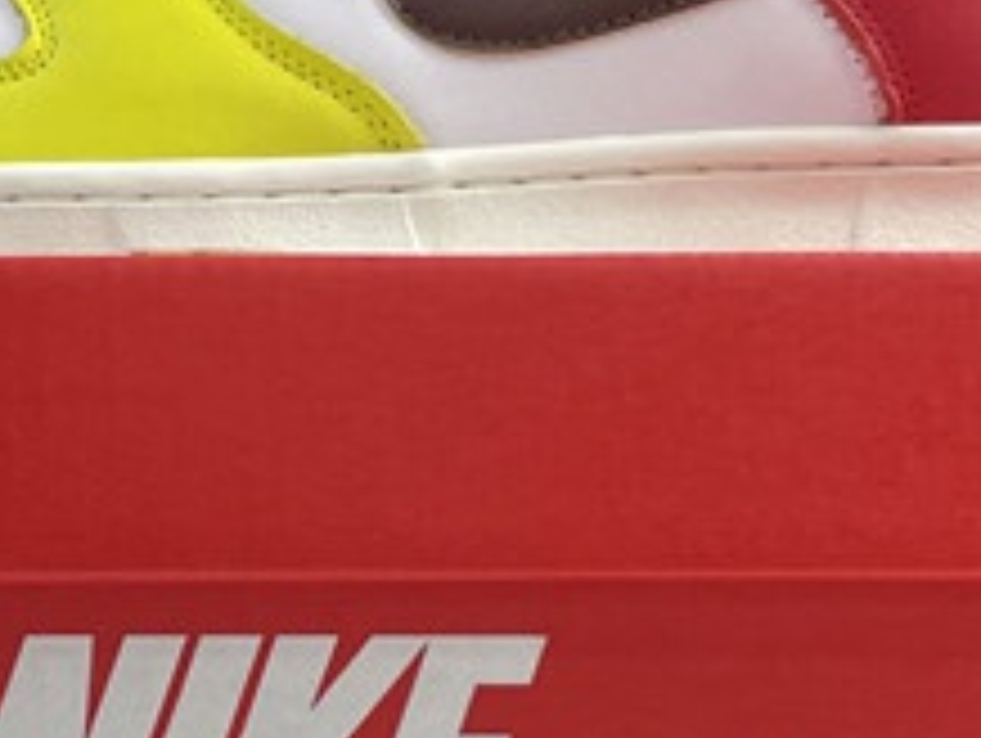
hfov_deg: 15.9
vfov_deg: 12.5
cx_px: -184
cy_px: 468
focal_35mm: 119
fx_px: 3376
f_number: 1.6
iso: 64
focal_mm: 4.2
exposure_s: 1/100
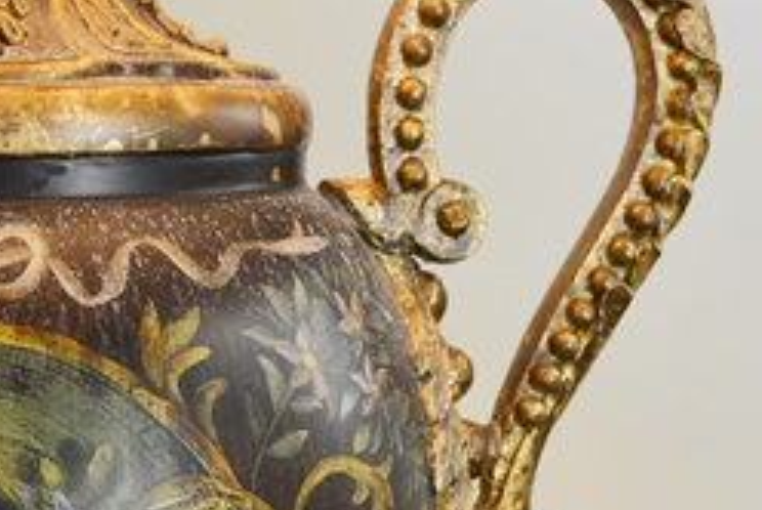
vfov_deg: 15.8
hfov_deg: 22.9
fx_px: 1844
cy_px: 264
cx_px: 114
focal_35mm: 87
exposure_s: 1/125
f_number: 5.6
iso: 400
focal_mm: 24
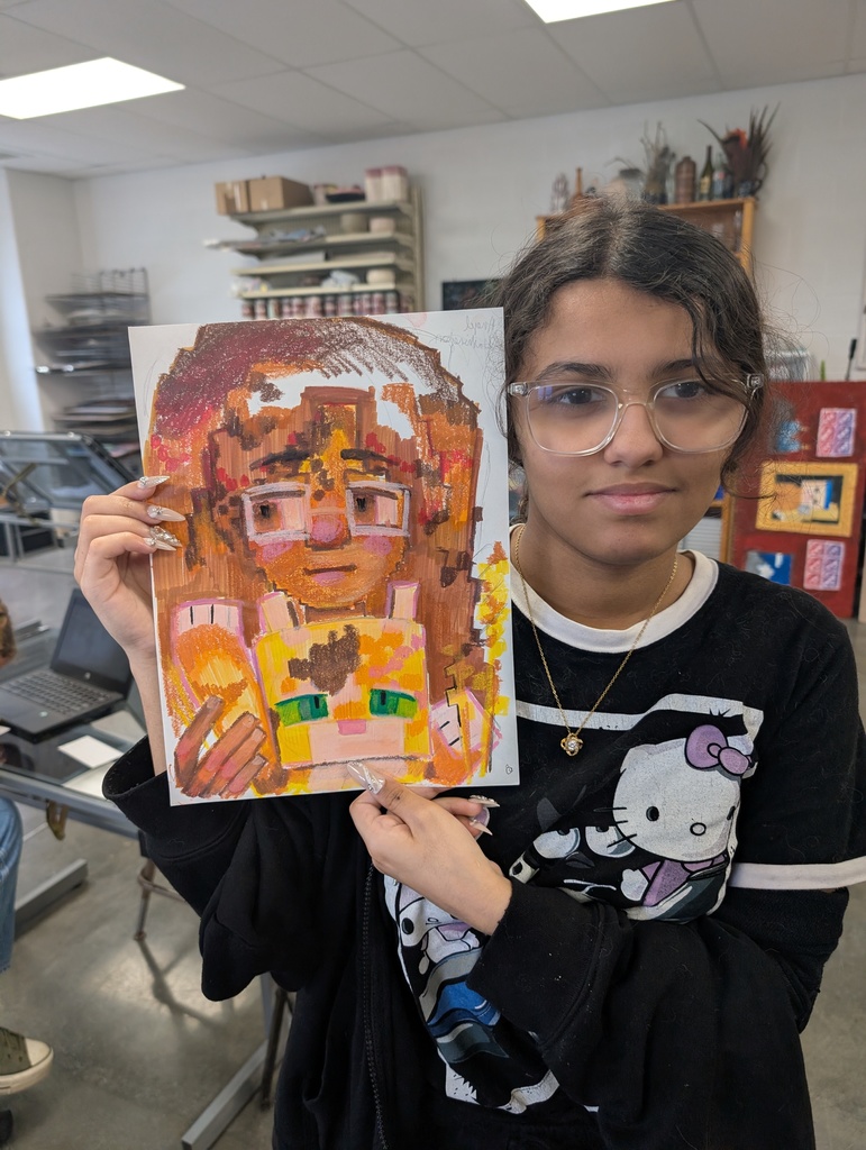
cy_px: 575
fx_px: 799
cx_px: 433
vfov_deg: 71.5
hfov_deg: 56.9
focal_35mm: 24
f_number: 1.68
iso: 168
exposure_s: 1/120
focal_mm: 6.9
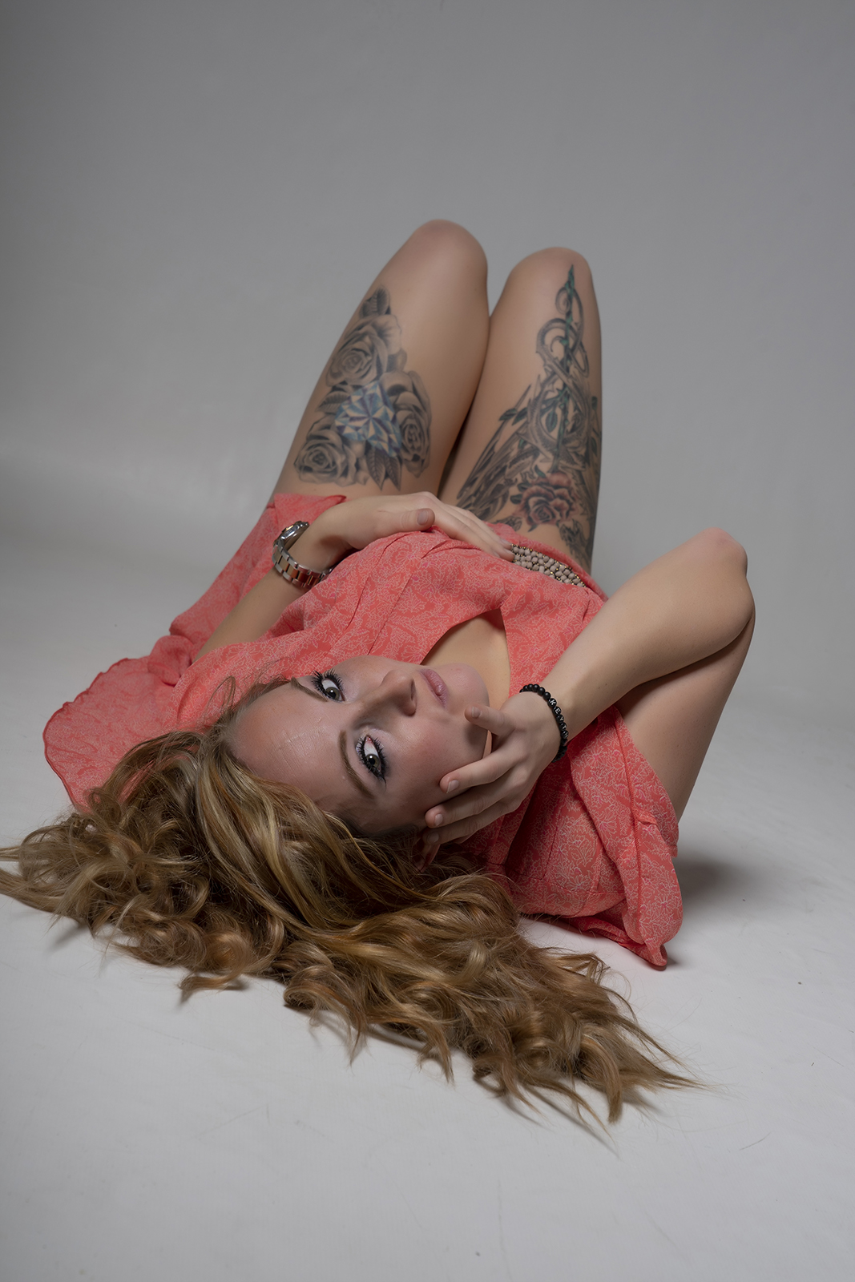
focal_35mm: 63
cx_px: 428
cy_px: 641
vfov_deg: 31.9
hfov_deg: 21.6
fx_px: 2244
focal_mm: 63
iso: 100
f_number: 9
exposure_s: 1/200
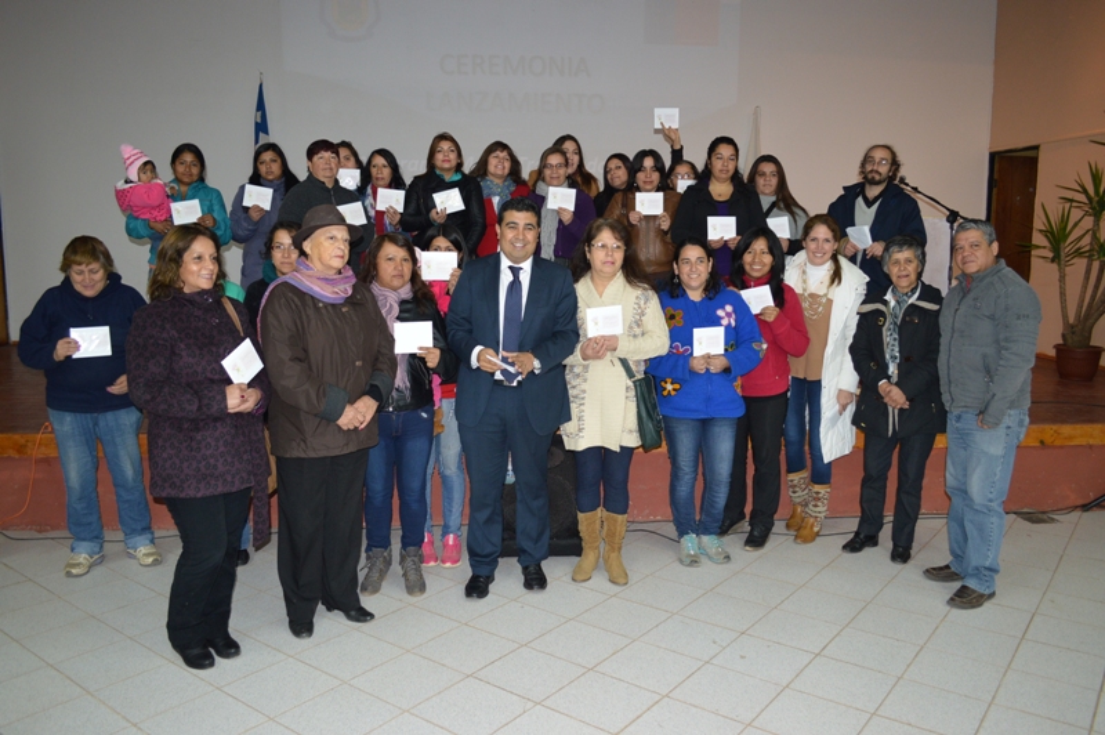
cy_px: 368
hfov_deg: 67.4
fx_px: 828
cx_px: 552
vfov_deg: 47.9
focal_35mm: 27
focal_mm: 18
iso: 560
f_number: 3.5
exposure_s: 1/60
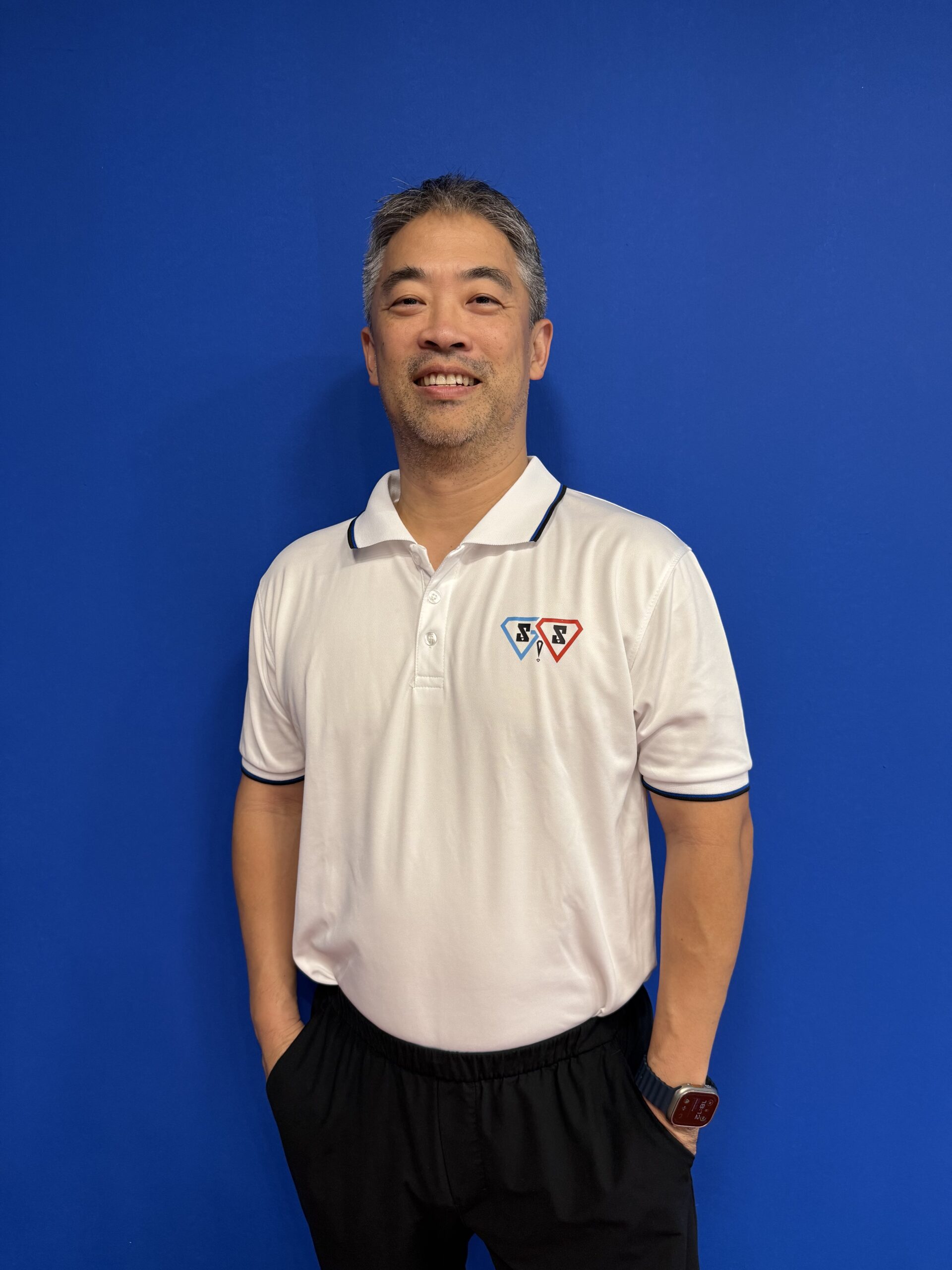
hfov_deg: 56.8
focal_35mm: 24
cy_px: 635
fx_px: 880
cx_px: 476
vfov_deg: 71.6
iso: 200
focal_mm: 6.76
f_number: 1.78
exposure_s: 1/67
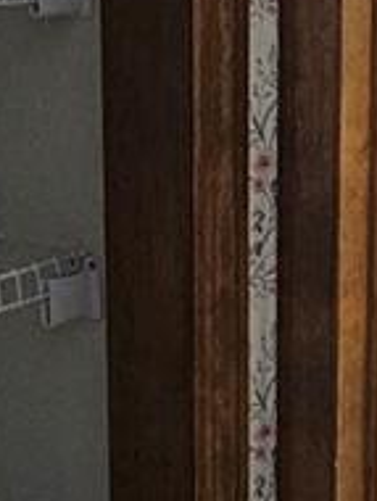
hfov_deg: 17.4
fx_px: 1188
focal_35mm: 82
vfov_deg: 23.7
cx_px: 414
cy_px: 150
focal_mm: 2.2
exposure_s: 1/60
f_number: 2.2
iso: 320
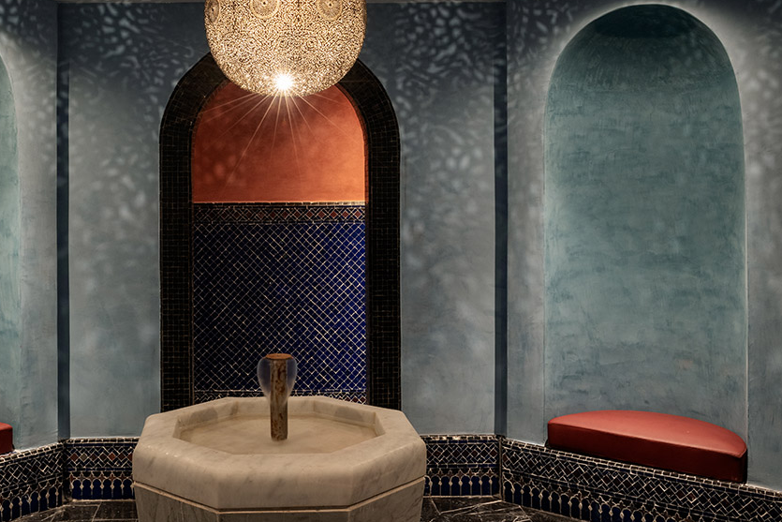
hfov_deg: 42.4
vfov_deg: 29.1
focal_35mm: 46
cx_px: 286
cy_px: 196
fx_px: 999
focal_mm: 32
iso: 400
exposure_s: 4
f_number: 13
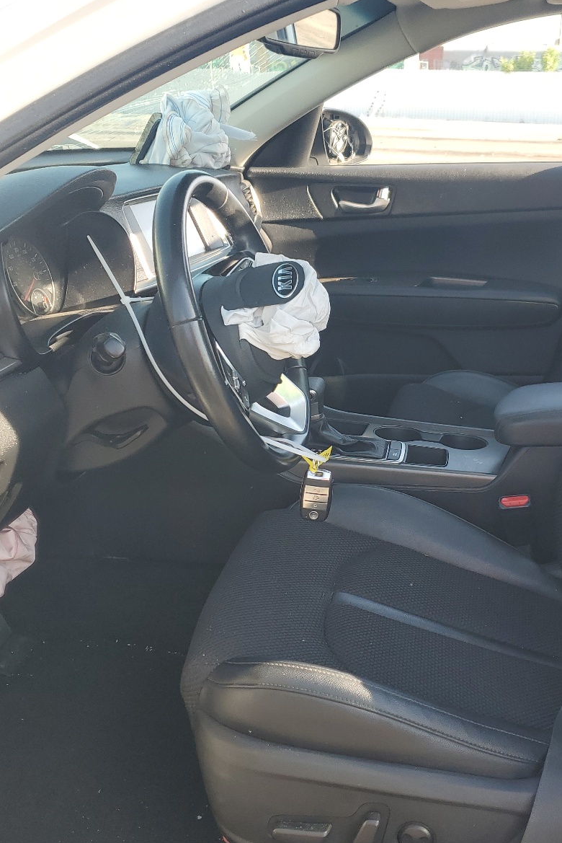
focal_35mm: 37
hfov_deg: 35.6
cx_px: 380
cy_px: 431
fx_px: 866
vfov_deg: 51.9
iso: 50
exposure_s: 1/370
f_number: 1.5
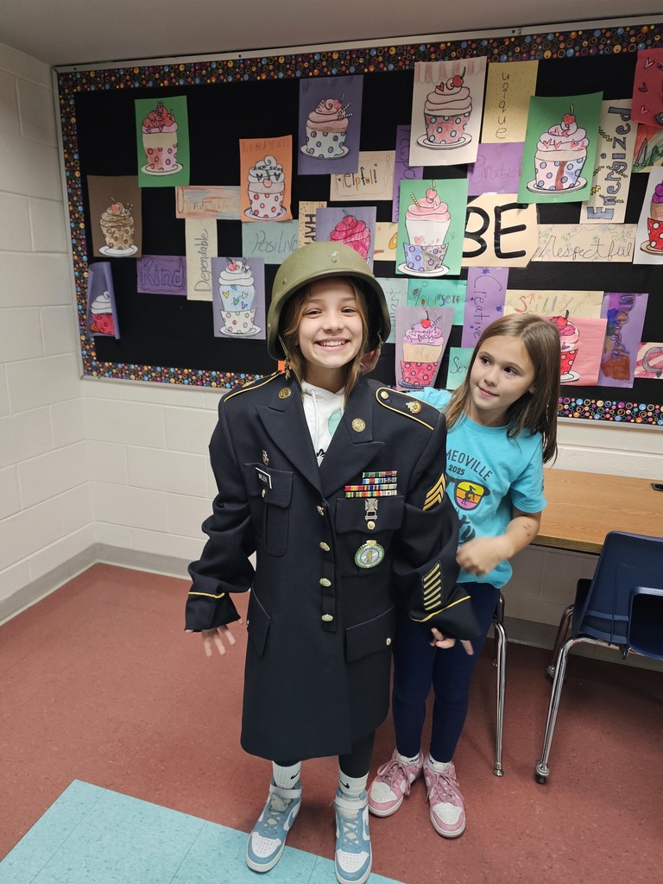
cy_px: 442
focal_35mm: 23
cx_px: 332
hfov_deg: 58.9
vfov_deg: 73.9
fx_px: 587
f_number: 1.7
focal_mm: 6.3
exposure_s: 1/120
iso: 320
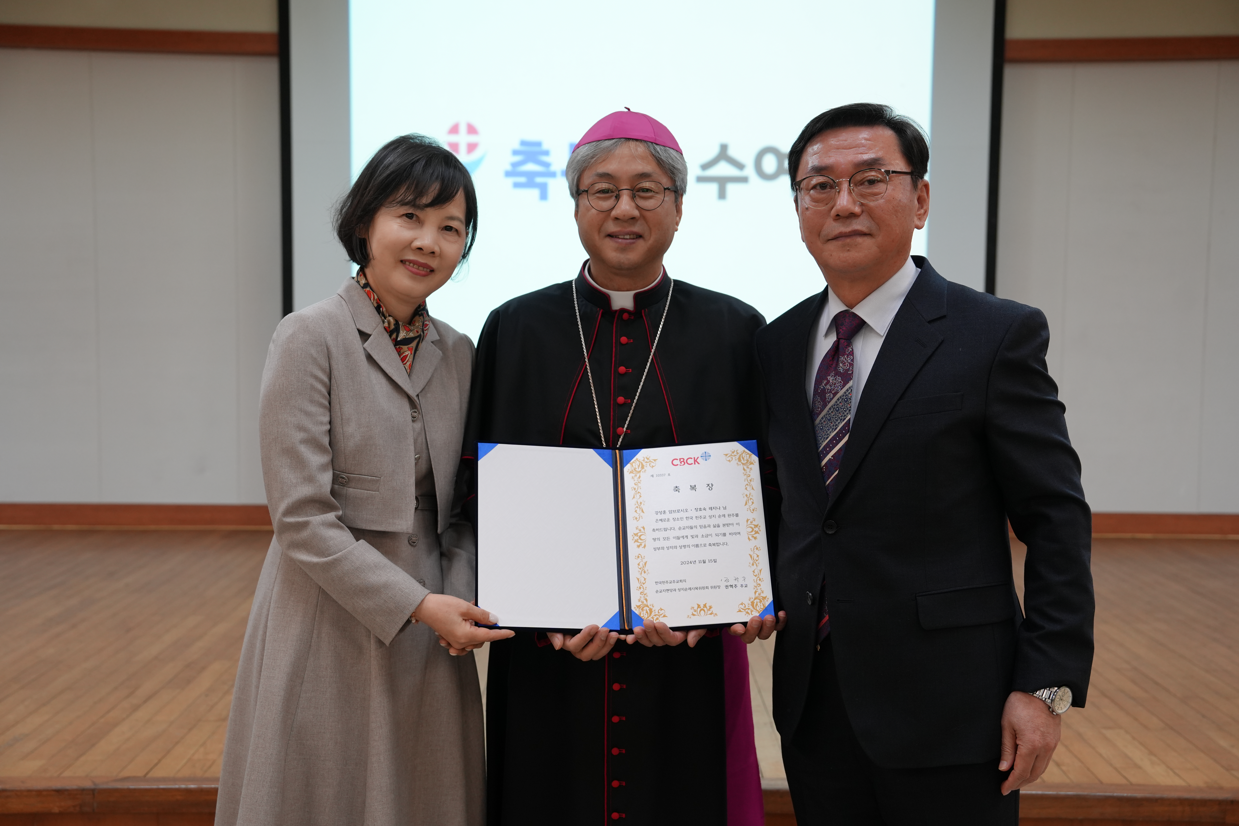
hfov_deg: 44.5
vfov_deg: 30.5
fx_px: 1514
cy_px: 413
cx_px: 620
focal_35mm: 44
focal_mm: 44
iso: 1000
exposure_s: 1/160
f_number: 4
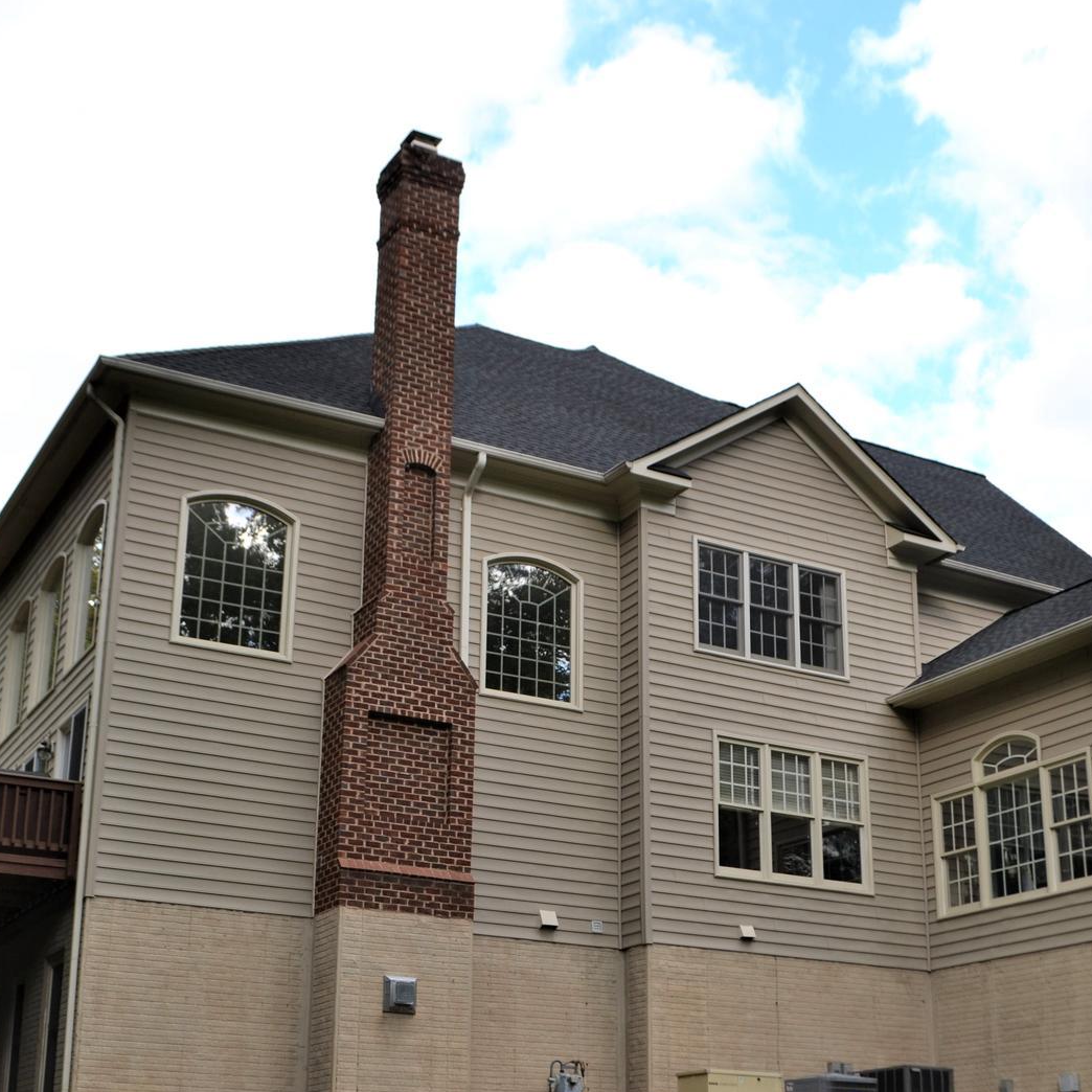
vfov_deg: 37.4
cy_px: 645
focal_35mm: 45
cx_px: 521
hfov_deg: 37.5
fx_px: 1606
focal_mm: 18
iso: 100
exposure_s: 1/200
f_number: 5
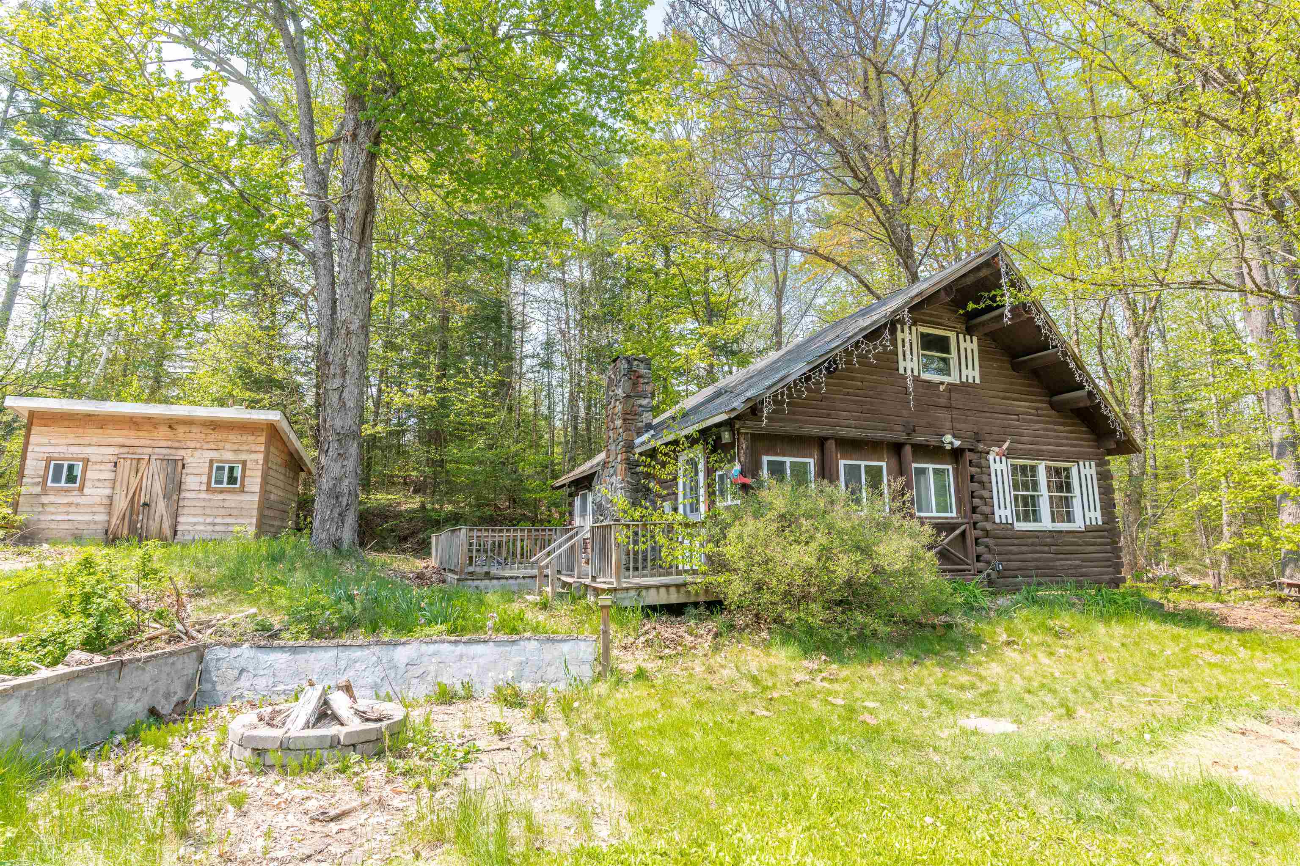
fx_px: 650
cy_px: 433
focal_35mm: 18
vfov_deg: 67.4
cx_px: 650
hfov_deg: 90.0
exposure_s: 1/100
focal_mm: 18
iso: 200
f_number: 9
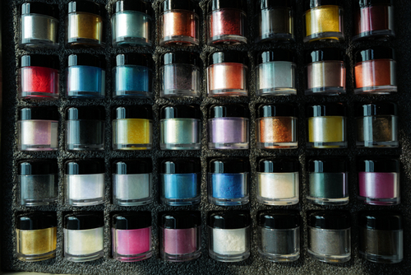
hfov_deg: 65.4
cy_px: 138
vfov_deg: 46.5
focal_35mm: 28
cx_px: 206
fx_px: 320
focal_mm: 28
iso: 100
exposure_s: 1/125
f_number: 5.6
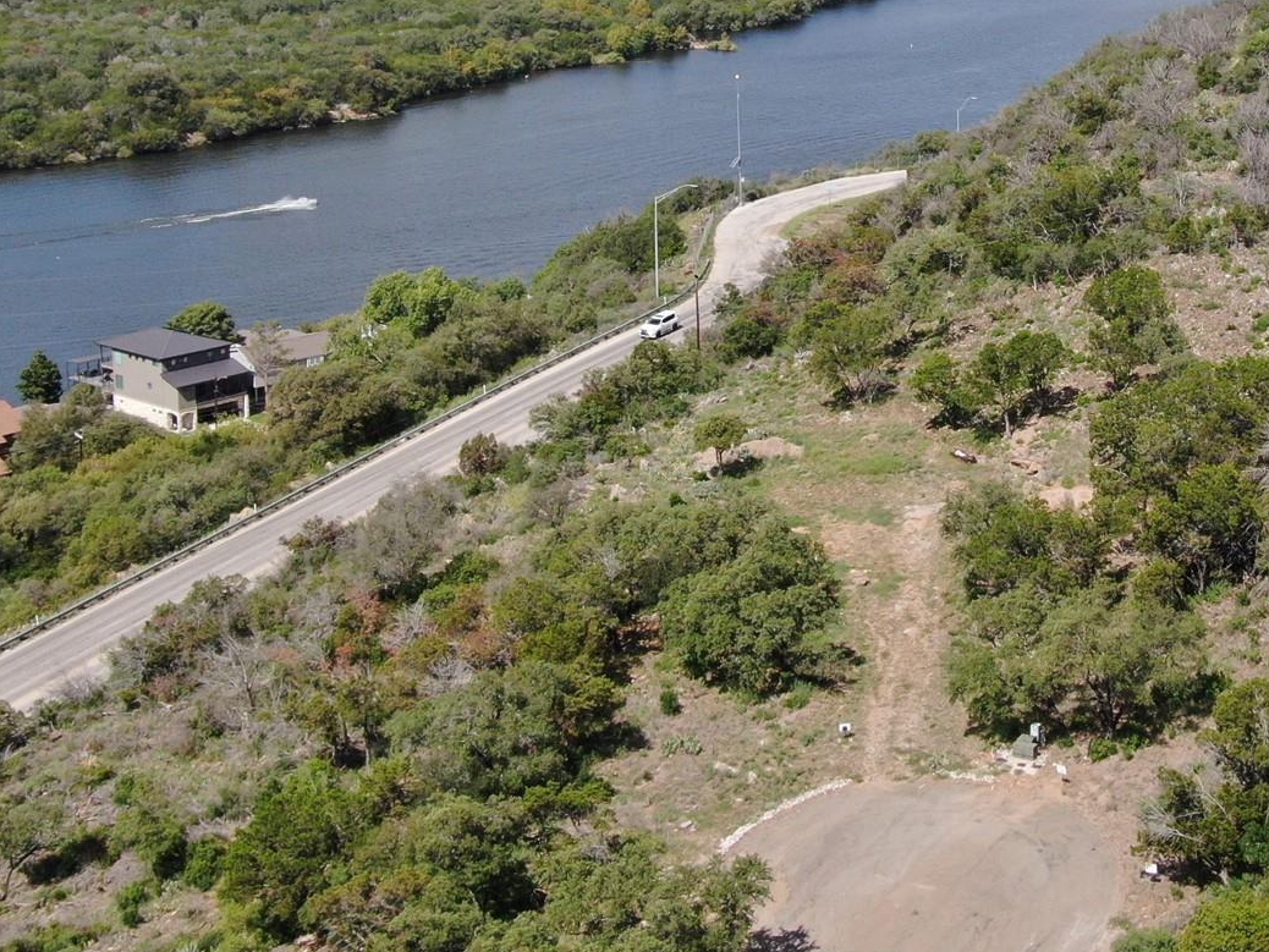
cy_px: 120
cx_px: 972
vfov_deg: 20.4
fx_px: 2603
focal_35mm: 71
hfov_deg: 27.0
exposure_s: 1/1250
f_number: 3.3
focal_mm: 6.08
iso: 110
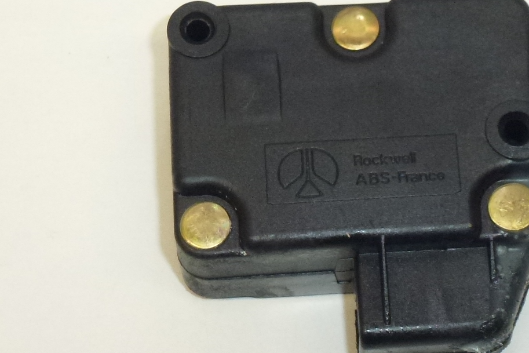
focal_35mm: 133
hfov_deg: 15.3
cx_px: 408
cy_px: 58
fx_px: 1955
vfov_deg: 10.3
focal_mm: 10.1
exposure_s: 1/200
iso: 400
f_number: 4.4
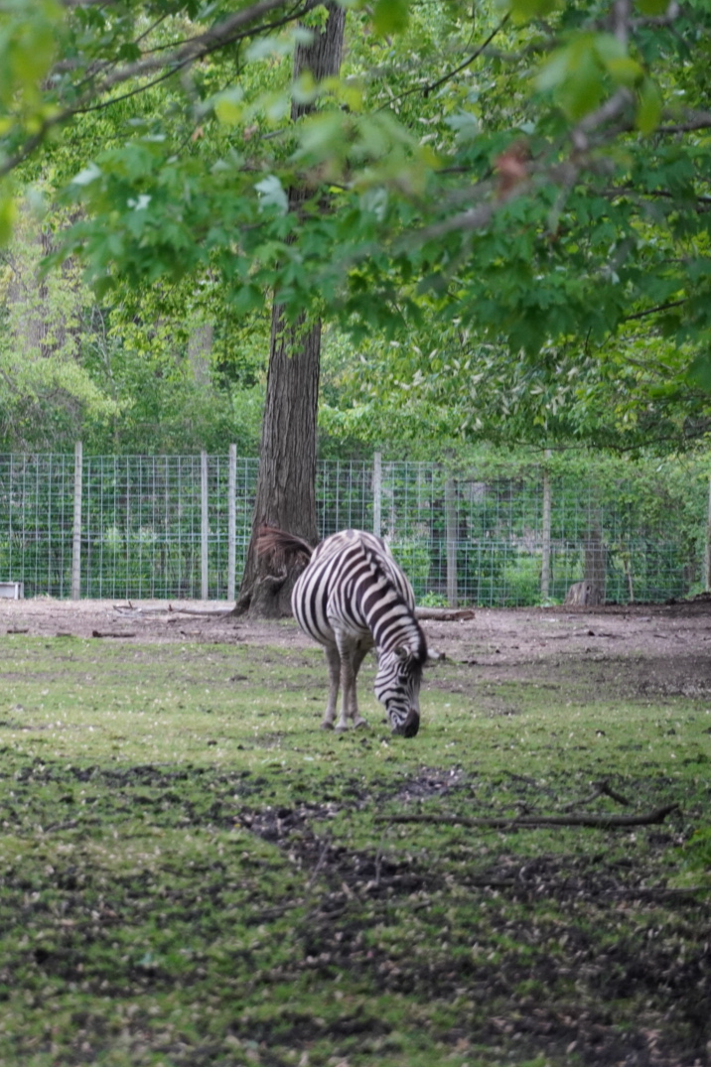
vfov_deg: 6.8
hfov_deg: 4.5
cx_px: -16
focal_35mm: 305
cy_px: 535
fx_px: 9033
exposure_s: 1/250
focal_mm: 135
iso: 1000
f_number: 5.6
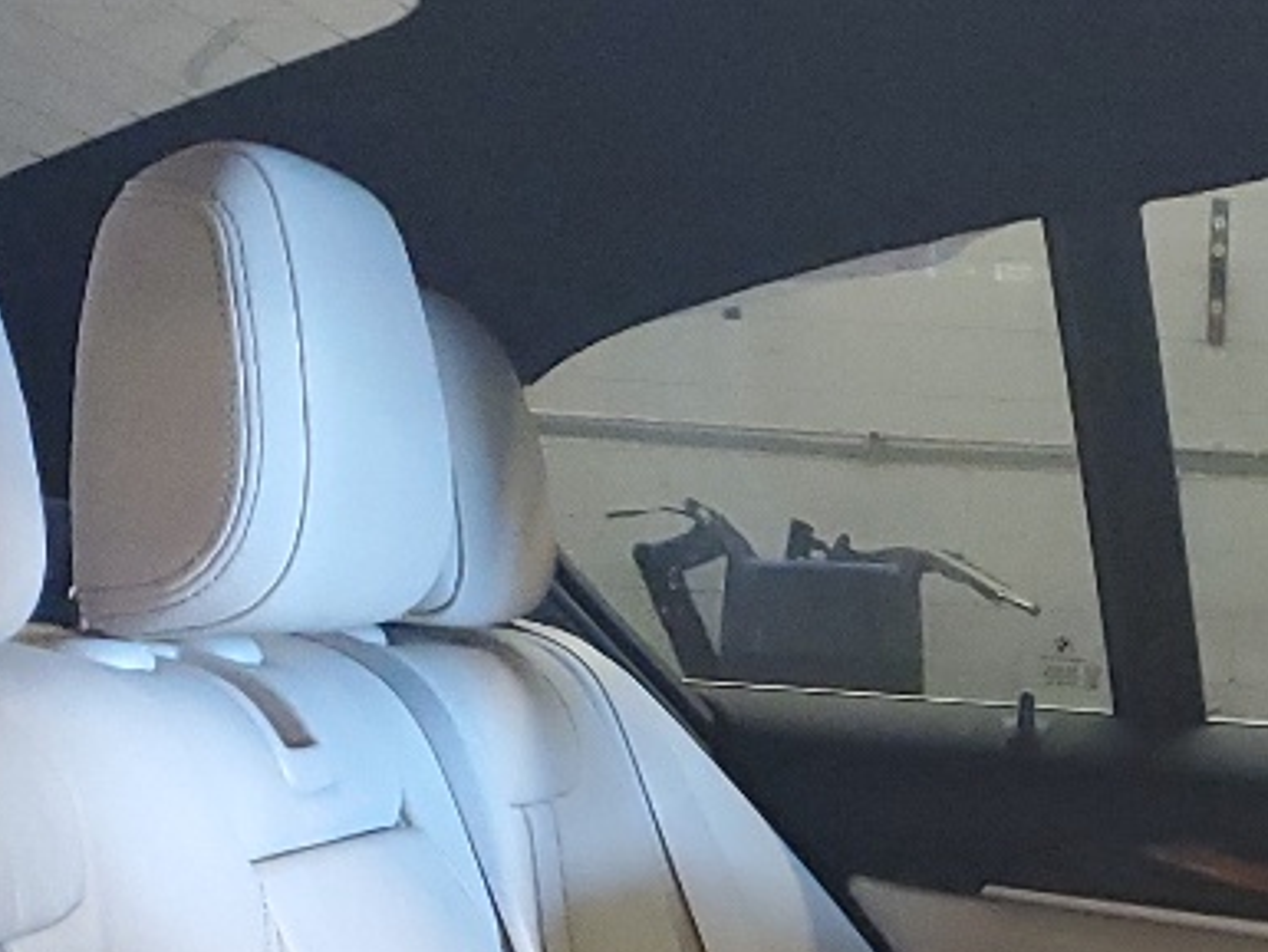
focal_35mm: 108
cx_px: 1354
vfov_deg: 12.8
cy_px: 1552
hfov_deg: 17.6
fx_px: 3957
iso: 362
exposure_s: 1/40
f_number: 1.5
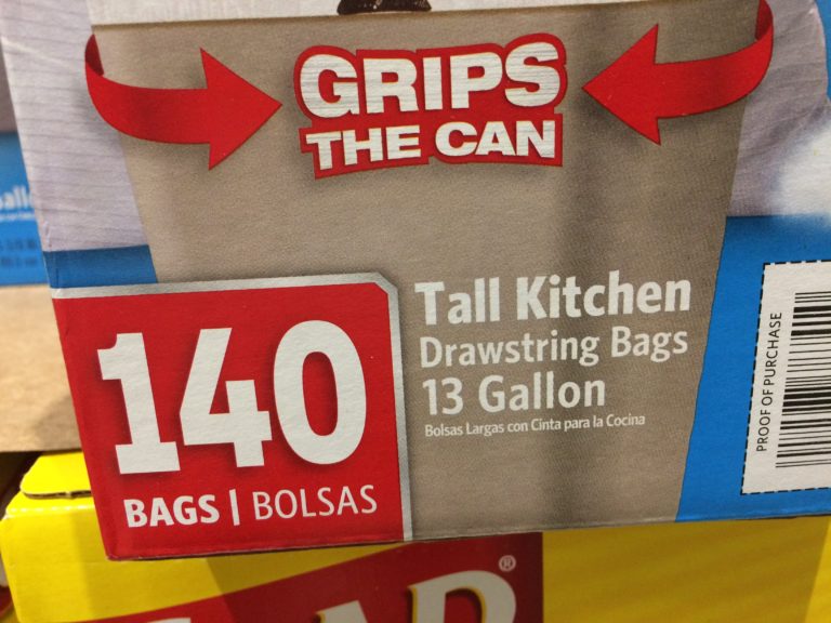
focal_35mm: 29
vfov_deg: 48.2
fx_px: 696
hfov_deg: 61.7
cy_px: 312
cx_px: 416
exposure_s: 1/30
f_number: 2.2
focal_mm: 4.15
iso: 200
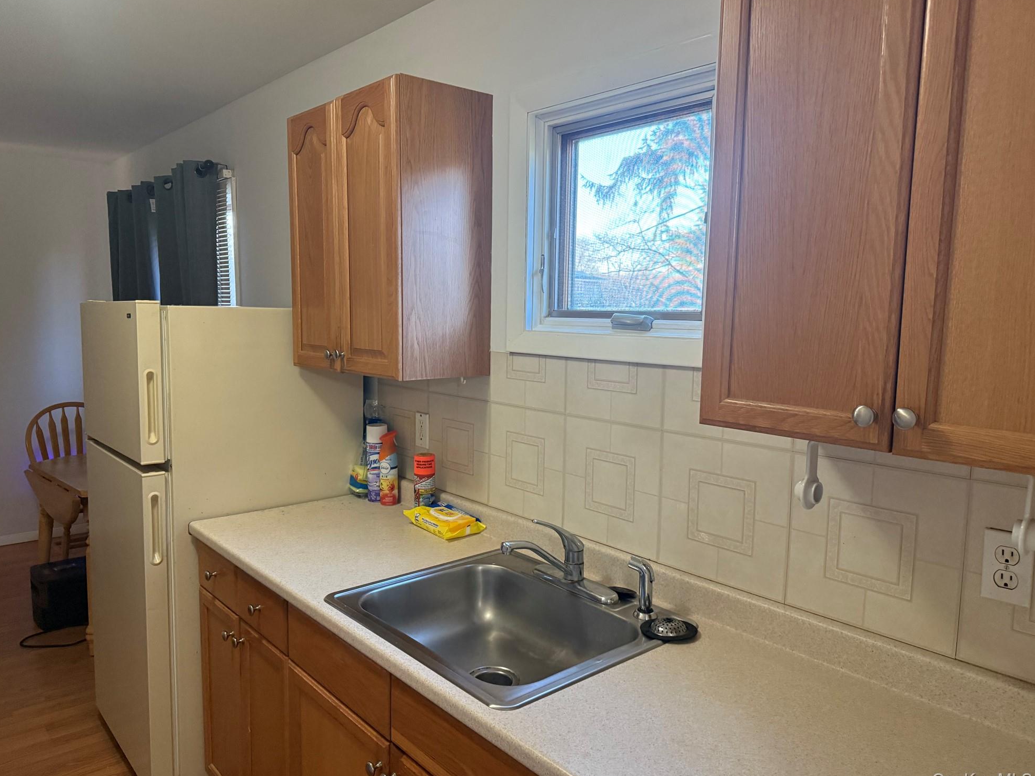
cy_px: 388
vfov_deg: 54.9
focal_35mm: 25
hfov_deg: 69.4
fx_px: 748
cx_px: 500
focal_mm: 6.76
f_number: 1.78
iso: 400
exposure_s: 1/60
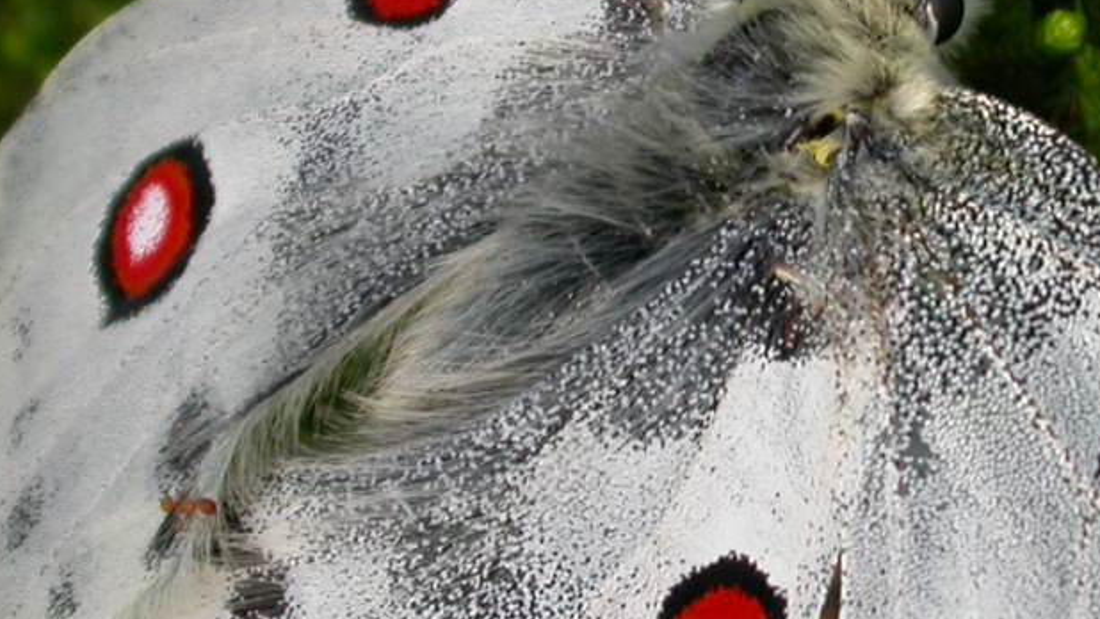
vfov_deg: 5.1
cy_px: 249
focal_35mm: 237
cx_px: 785
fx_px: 6915
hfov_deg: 9.1
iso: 100
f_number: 4.6
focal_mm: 17.5
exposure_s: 1/134
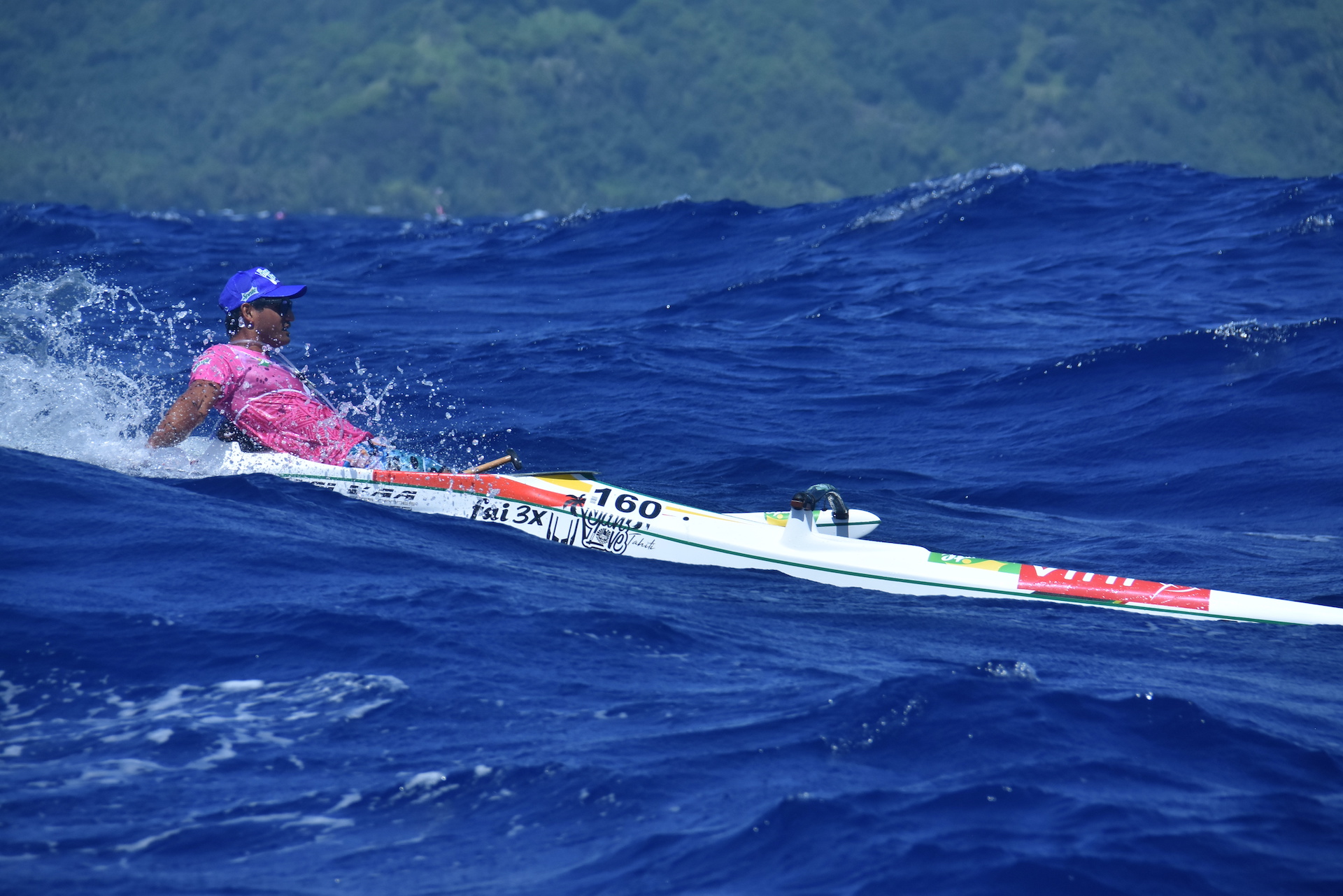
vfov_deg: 4.7
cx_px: 672
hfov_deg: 7.0
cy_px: 448
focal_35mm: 292
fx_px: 10914
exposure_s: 1/3200
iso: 500
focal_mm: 195
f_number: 7.1
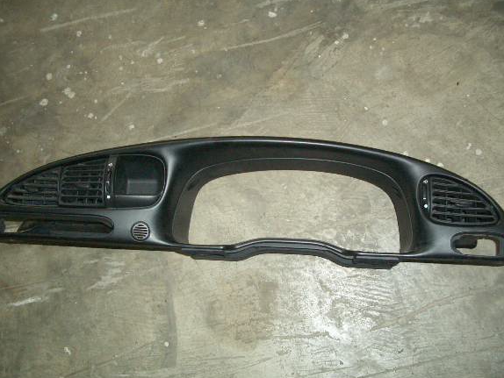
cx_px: 238
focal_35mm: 39
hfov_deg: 47.8
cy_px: 191
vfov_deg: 36.8
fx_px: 568
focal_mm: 5.8
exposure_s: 1/60
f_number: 2.6
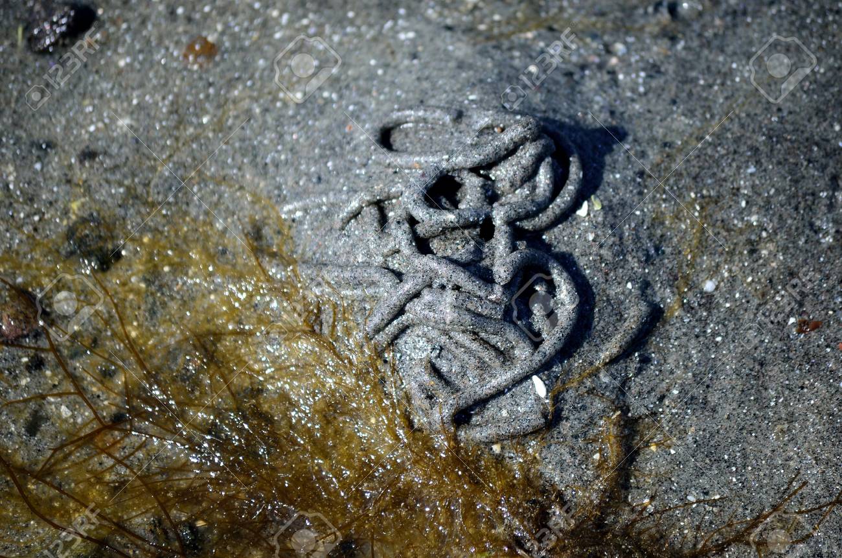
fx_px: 5777
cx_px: 421
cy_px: 279
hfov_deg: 8.3
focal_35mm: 248
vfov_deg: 5.5
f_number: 5.6
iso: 200
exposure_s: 1/500
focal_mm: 165
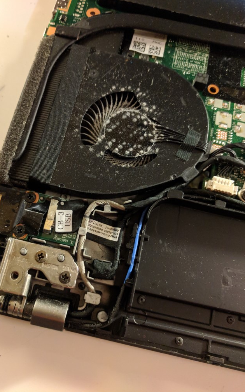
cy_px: 195
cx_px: 103
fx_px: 299
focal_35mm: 28
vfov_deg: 66.5
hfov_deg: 44.4
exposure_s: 1/30
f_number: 2
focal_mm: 4.67
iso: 1246
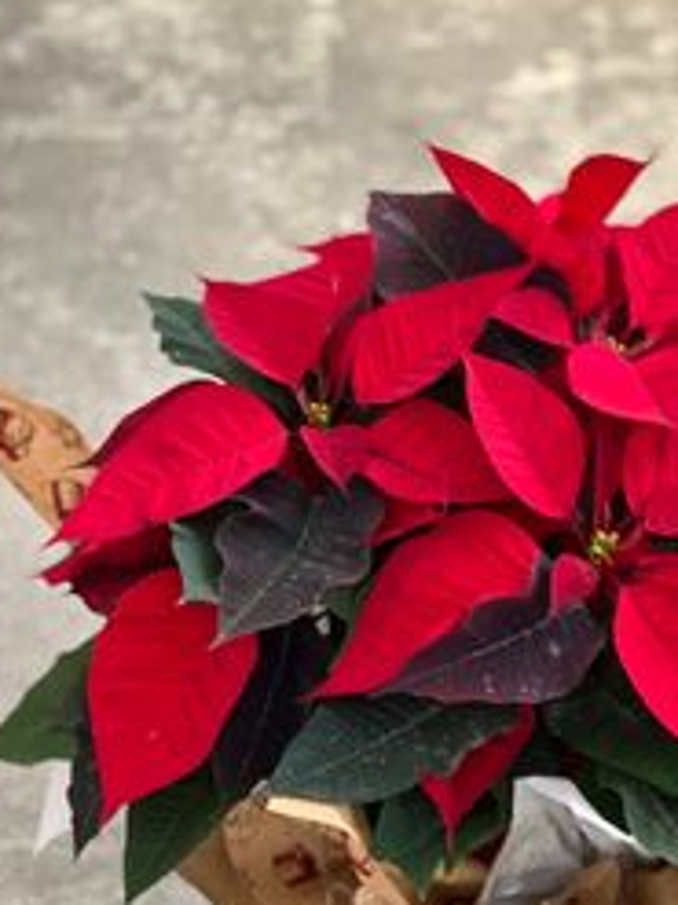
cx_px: 531
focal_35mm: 133
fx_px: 3476
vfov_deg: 14.8
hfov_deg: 11.1
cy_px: 652
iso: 800
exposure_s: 1/14
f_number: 2.8
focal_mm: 9
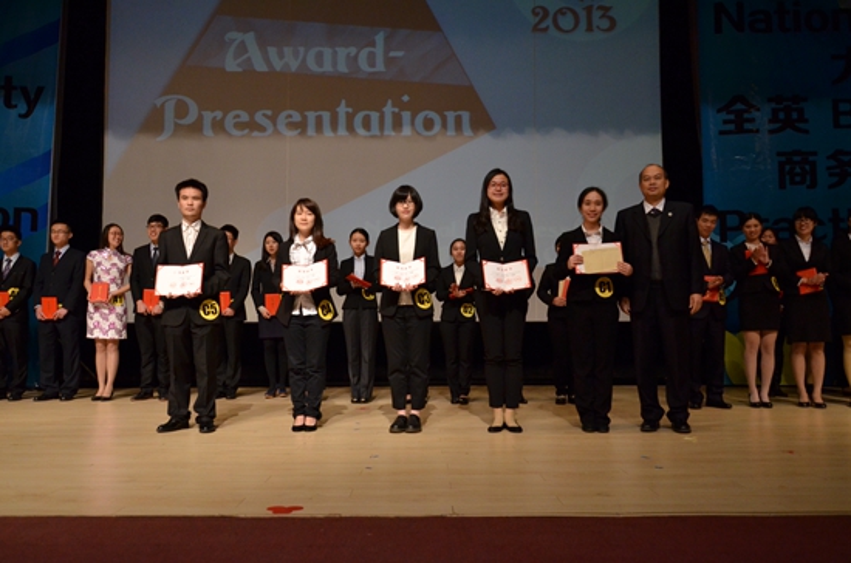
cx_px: 426
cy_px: 282
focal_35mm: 27
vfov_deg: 47.7
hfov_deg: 67.5
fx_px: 637
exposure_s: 1/100
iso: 1000
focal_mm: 18
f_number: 5
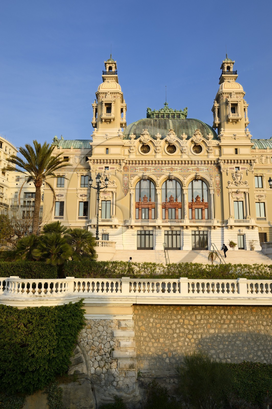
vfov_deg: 63.7
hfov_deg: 44.9
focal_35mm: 29
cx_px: 136
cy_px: 204
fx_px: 329
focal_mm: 29
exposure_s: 1/200
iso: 200
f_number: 9
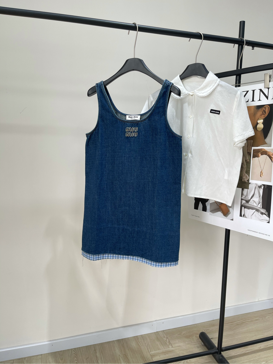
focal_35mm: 26
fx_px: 273
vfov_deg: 67.3
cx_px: 136
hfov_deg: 53.1
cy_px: 182
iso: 32
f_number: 1.6
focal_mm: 5.1
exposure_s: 1/132
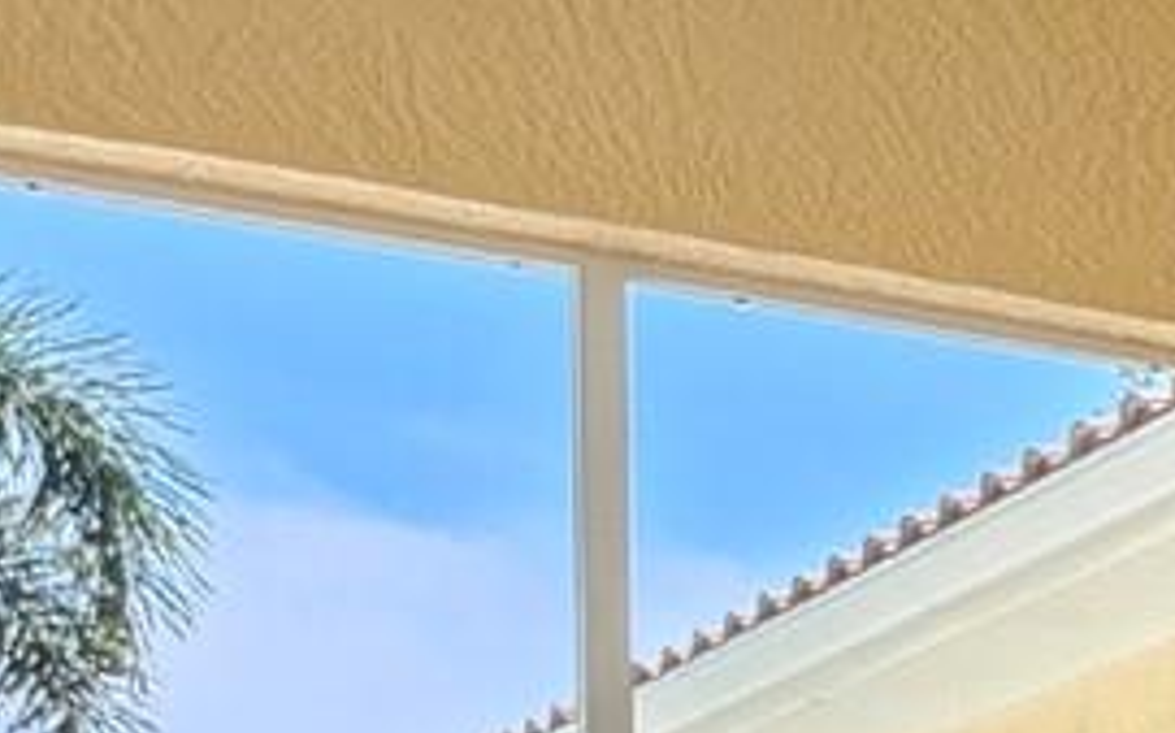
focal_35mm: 144
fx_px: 4608
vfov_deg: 8.5
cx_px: 3295
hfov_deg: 10.9
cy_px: 1618
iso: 40
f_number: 1.8
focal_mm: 5.4
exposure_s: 1/207
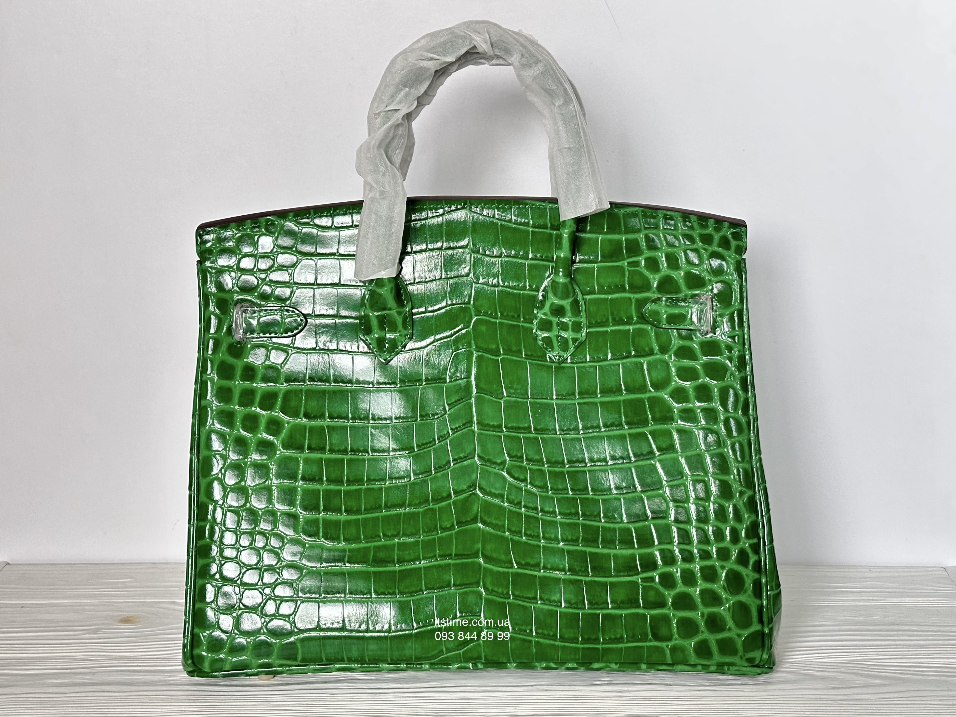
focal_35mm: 48
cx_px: 478
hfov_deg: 39.7
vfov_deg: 30.3
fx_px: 1326
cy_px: 358
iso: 250
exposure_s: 1/60
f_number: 1.78
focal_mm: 6.86
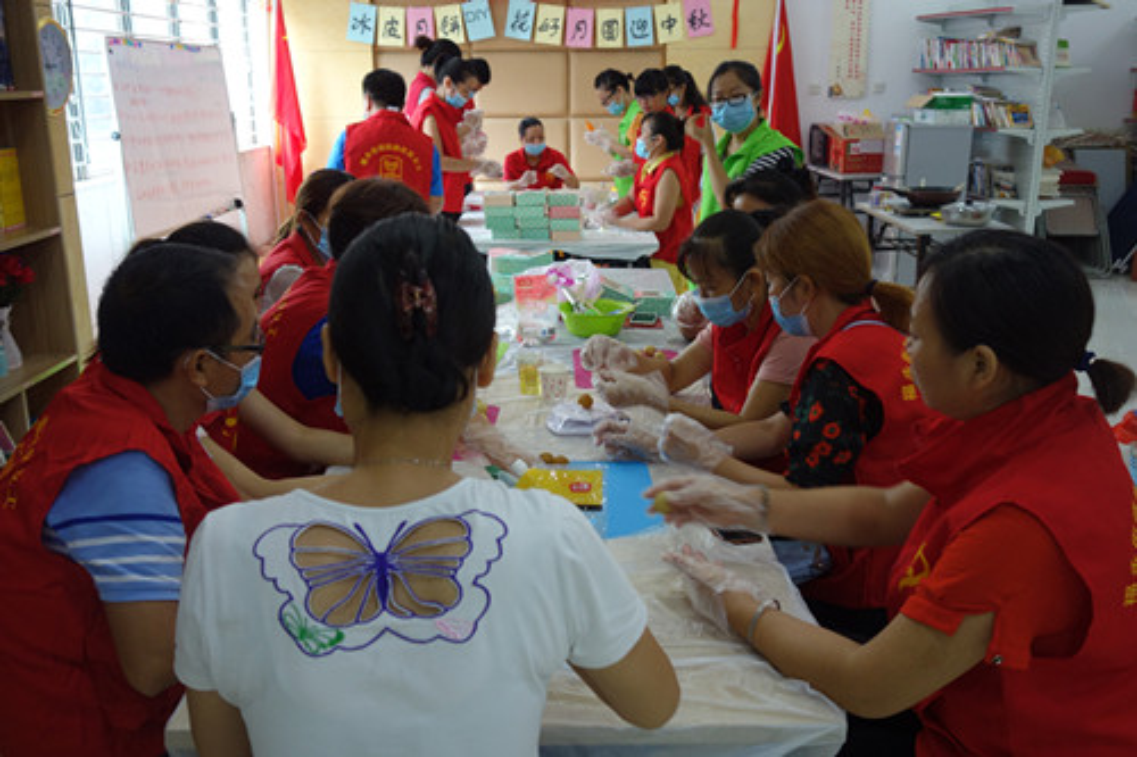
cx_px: 568
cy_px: 378
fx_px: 1105
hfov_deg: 54.5
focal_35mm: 35
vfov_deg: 37.8
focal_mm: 13.09
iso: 400
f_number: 2.8
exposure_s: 1/40
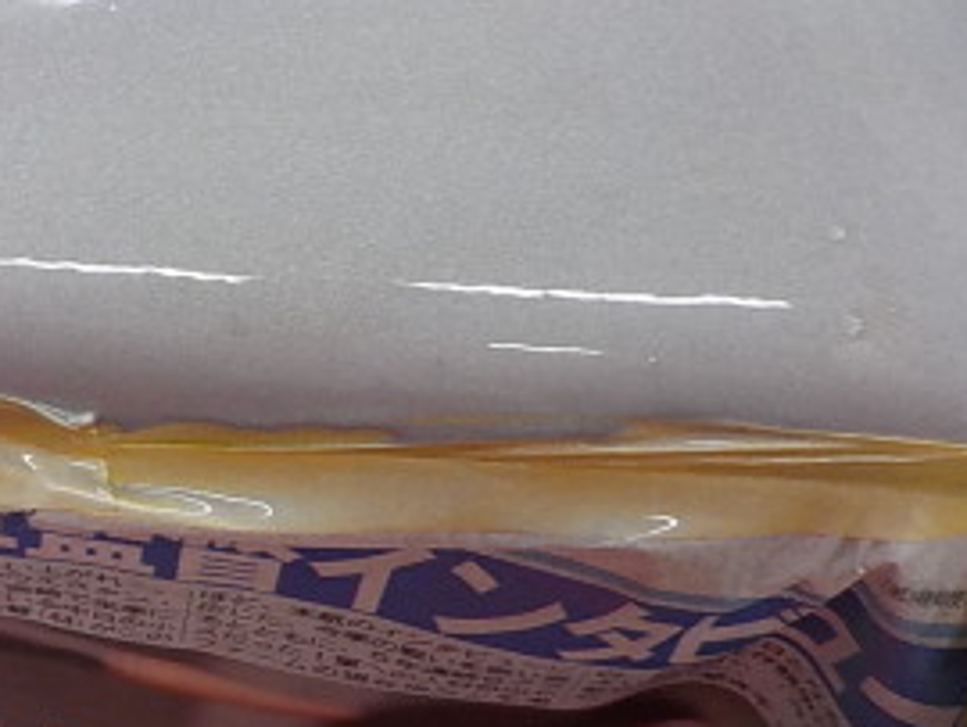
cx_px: 322
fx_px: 1985
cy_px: 362
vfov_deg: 20.8
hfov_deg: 27.2
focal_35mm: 71
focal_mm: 4.1
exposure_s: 1/60
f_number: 3.3
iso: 125
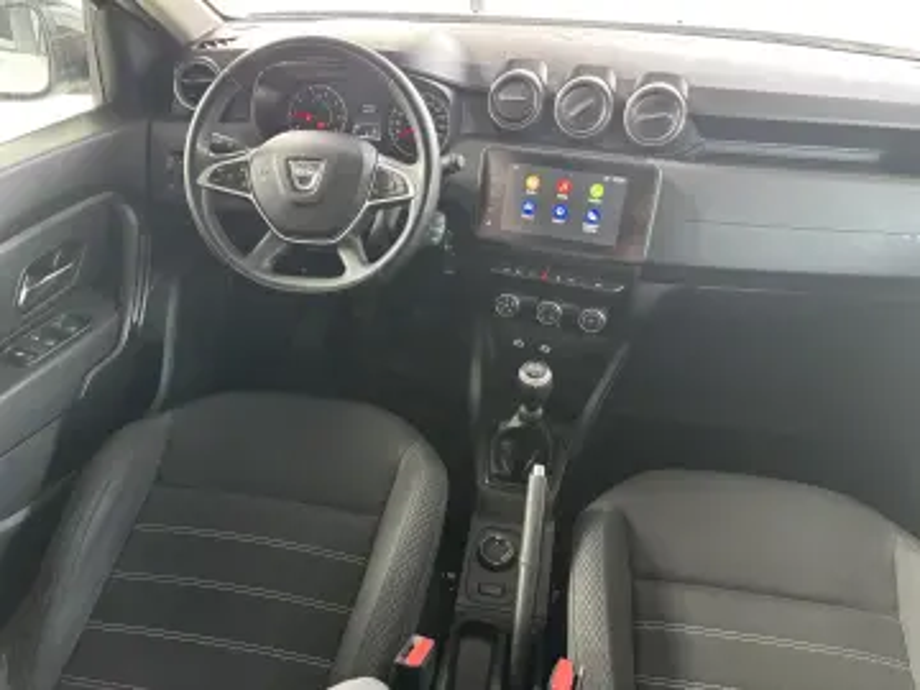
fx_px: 691
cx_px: 460
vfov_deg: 53.1
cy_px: 345
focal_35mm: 26
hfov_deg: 67.3
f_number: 1.6
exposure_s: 1/60
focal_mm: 5.96
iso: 500
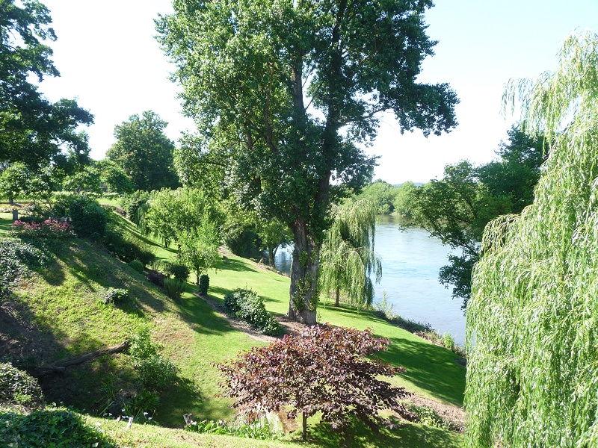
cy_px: 224
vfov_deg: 44.2
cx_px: 299
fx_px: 553
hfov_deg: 56.8
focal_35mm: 32
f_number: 3.5
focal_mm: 5.3
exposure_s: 1/200
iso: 100
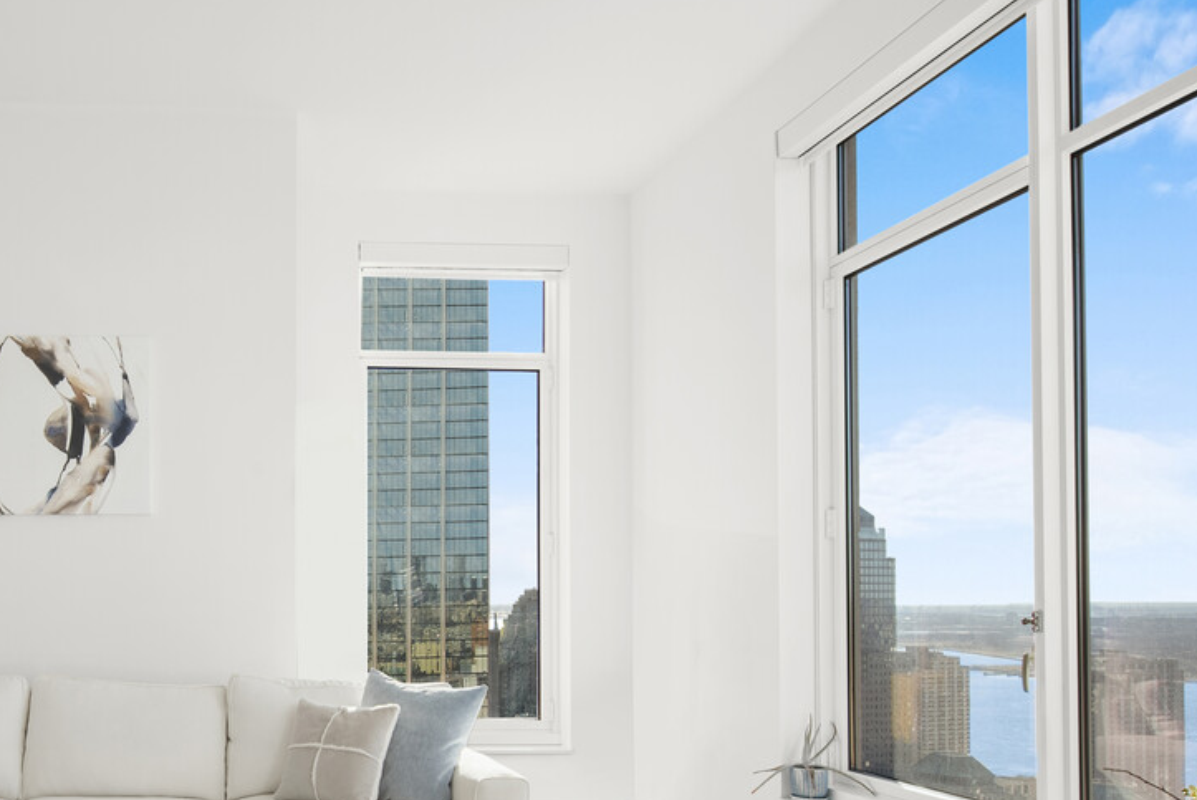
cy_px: 618
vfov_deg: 43.3
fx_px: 965
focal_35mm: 29
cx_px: 224
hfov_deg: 58.3
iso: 320
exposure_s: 1/25
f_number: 11
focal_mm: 14
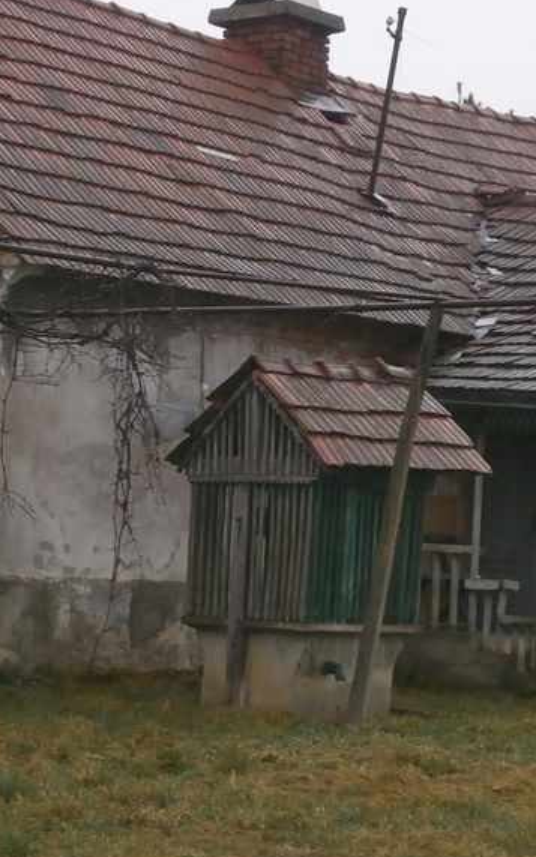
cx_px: 204
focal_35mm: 114
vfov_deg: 18.3
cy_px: 447
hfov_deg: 11.5
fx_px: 2664
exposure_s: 1/50
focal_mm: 10.7
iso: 80
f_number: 3.9
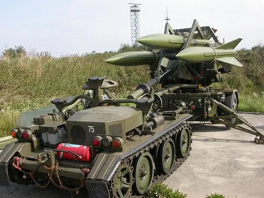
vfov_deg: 37.7
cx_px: 132
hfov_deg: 49.0
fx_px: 290
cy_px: 99
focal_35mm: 38
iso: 100
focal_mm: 7.85
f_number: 6.7
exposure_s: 1/205
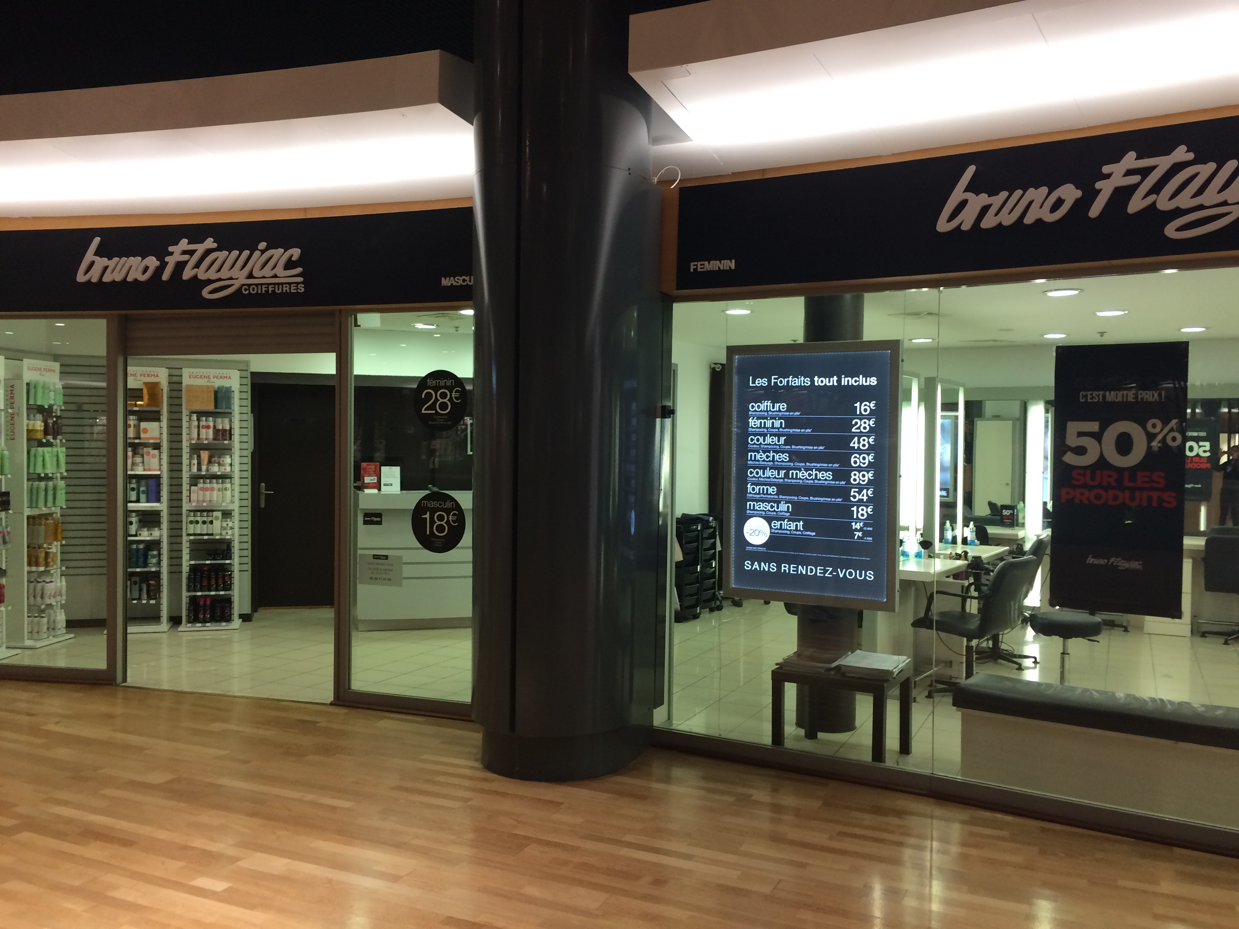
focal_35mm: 29
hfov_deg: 61.7
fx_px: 1038
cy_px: 464
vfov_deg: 48.2
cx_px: 620
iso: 50
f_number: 2.2
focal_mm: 4.15
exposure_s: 1/33
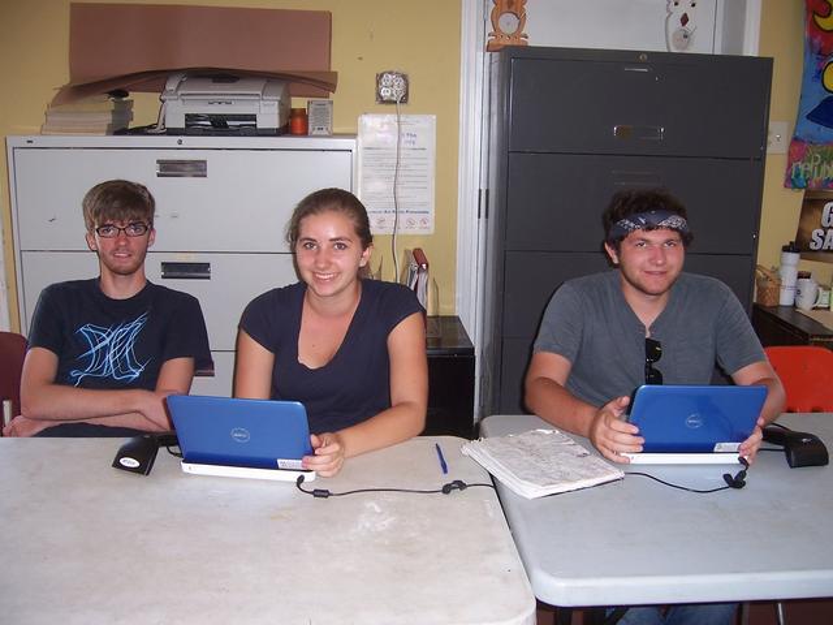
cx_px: 416
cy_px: 312
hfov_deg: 51.4
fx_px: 866
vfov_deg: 39.7
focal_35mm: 36
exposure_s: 1/60
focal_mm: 6
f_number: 3
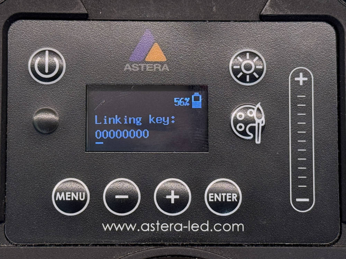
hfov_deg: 39.7
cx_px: 173
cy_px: 130
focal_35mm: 48
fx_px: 480
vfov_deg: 30.2
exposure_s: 1/67
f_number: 1.8
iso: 100
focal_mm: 6.8
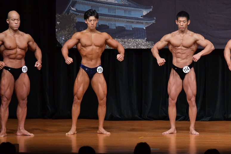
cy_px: 77
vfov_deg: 5.1
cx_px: 116
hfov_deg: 7.6
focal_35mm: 270
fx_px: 1732
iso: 5000
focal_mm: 180
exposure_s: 1/400
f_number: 5.6
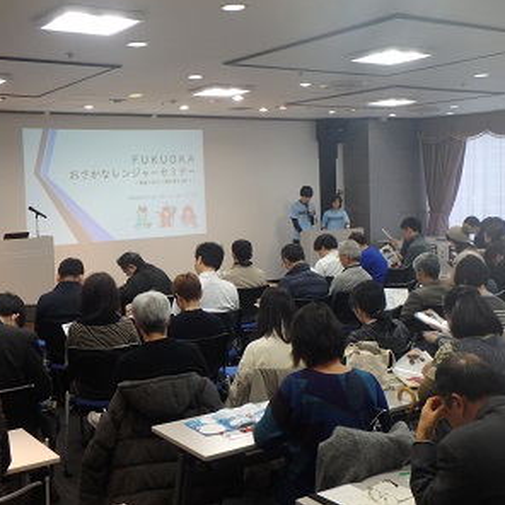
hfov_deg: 39.1
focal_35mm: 43
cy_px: 251
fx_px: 710
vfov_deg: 39.2
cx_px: 232
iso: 320
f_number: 5
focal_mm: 6.4
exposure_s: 1/40
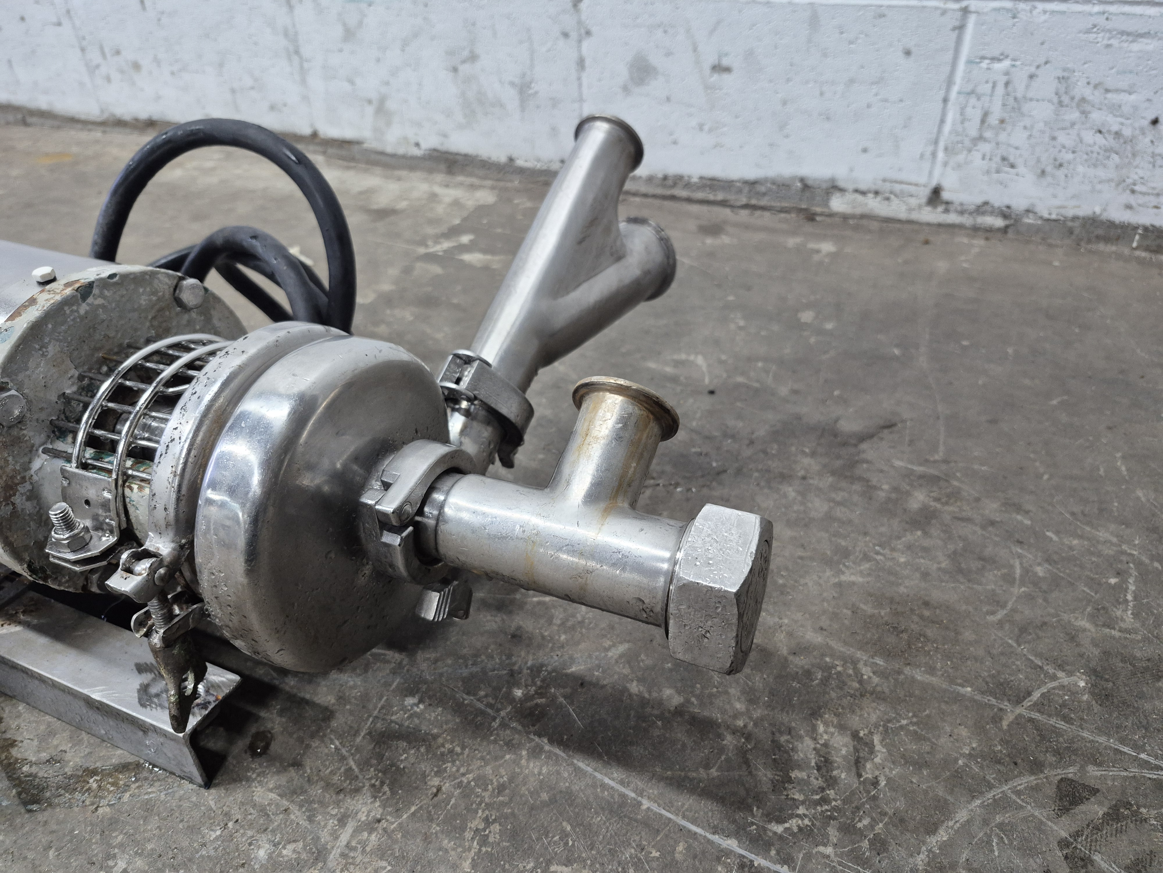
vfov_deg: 58.9
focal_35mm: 23
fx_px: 773
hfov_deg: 73.9
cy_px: 436
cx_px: 582
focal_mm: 5.4
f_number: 1.8
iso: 500
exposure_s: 1/120
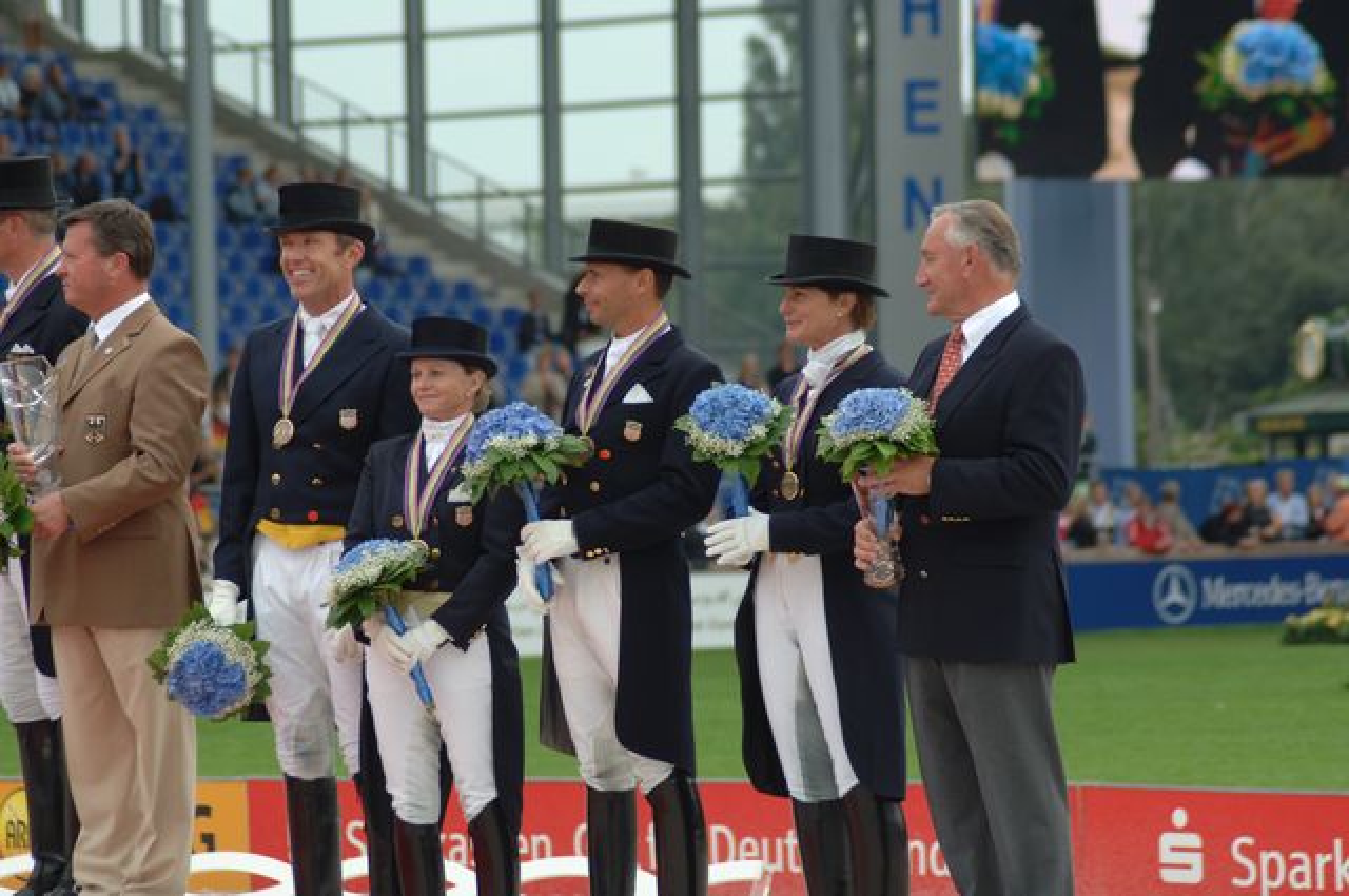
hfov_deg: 8.1
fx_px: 9543
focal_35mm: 255
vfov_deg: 5.4
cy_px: 448
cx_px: 674
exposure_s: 1/250
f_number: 5.6
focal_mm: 170
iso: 200
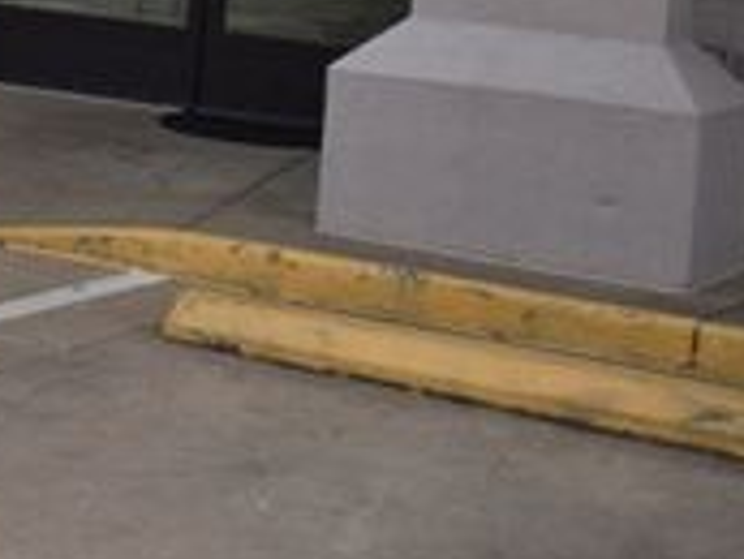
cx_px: -477
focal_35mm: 123
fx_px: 2641
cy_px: -150
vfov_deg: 11.8
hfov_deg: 14.6
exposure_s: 1/400
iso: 200
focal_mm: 23
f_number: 3.8
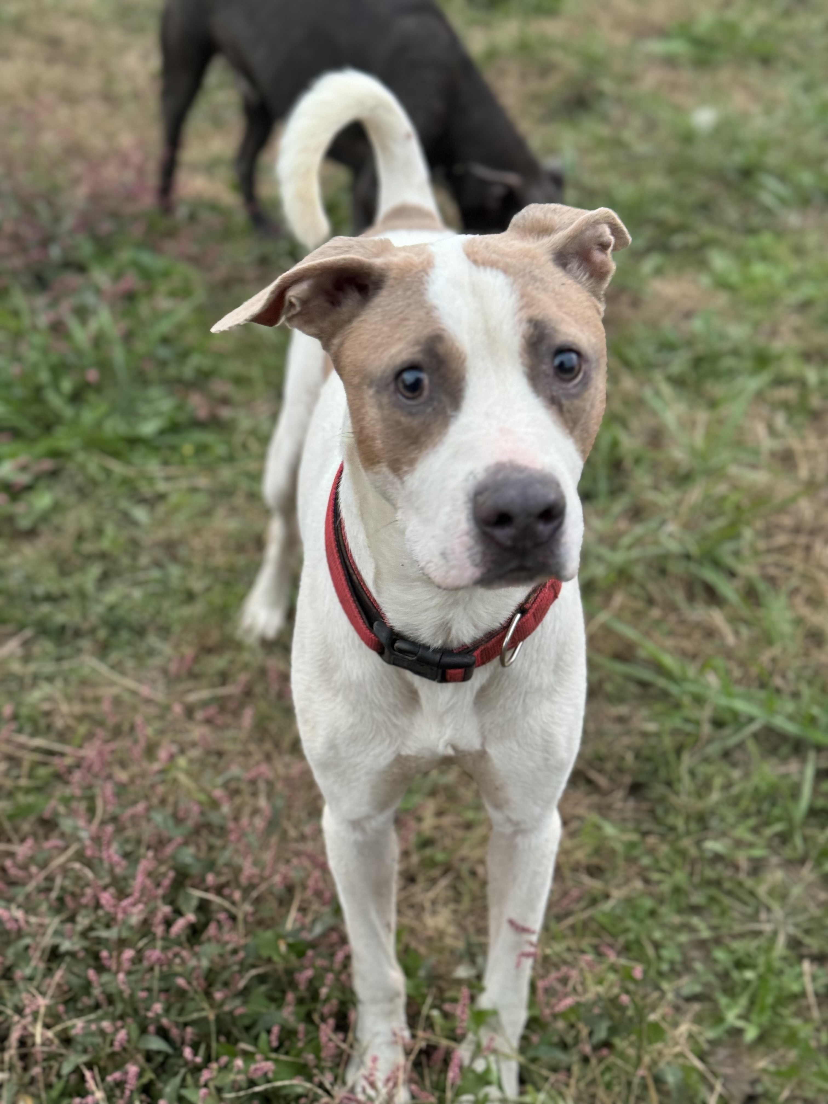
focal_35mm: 48
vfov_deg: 39.7
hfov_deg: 30.3
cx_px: 414
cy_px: 552
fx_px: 1531
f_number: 1.78
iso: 250
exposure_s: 1/41
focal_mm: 6.76
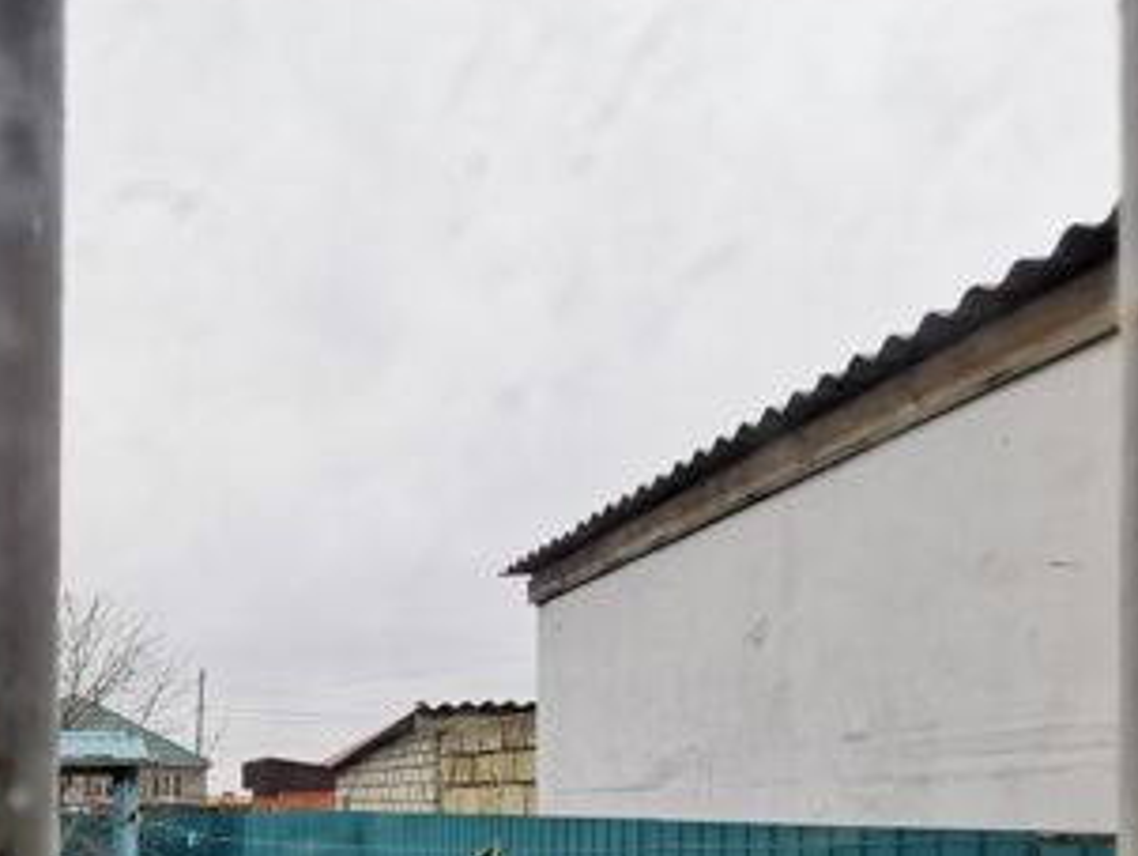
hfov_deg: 44.3
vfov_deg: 36.9
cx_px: 19
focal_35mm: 36
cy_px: 788
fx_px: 1184
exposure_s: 1/106
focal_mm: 2.23
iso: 50
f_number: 2.2
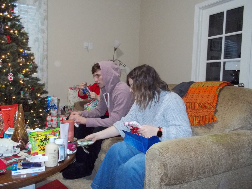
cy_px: 94
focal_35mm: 29
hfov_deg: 61.7
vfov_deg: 48.2
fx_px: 211
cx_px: 126
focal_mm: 4.1
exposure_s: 1/30
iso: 800
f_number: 3.3
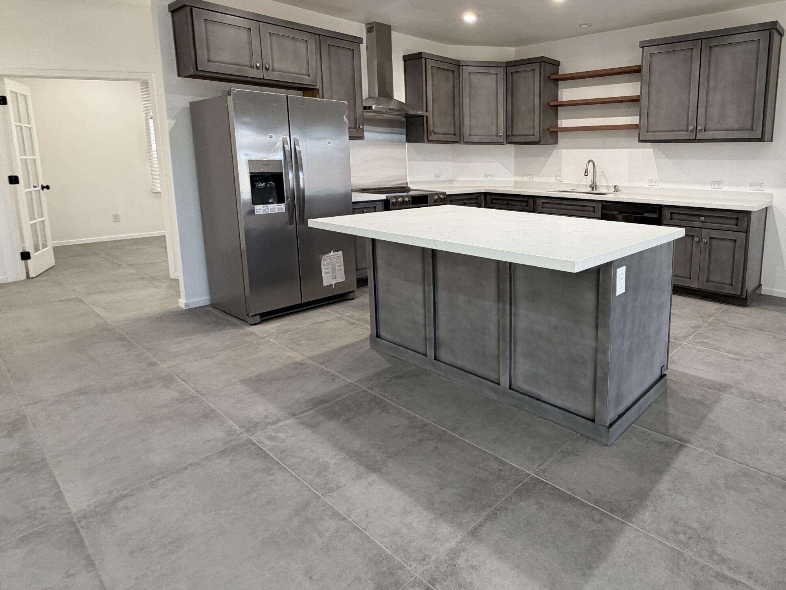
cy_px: 232
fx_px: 477
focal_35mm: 21
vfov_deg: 62.8
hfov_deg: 76.0
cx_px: 537
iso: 200
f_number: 2.2
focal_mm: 2.22
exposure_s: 1/60
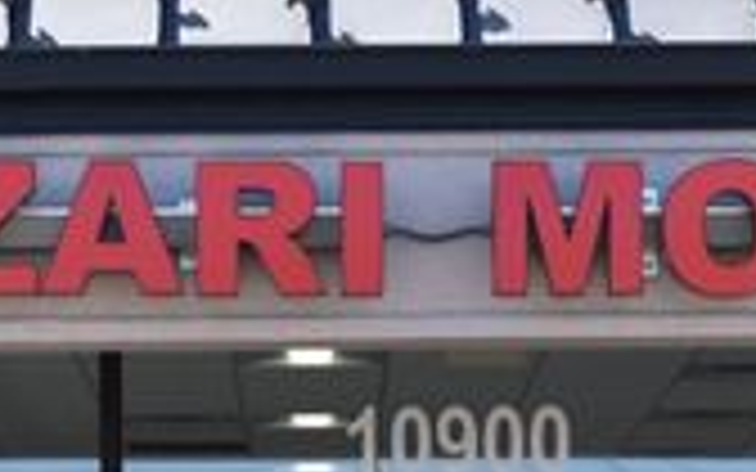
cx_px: 418
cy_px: 805
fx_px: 3832
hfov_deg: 11.3
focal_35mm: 186
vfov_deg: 6.9
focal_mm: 32
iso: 400
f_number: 10
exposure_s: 1/250
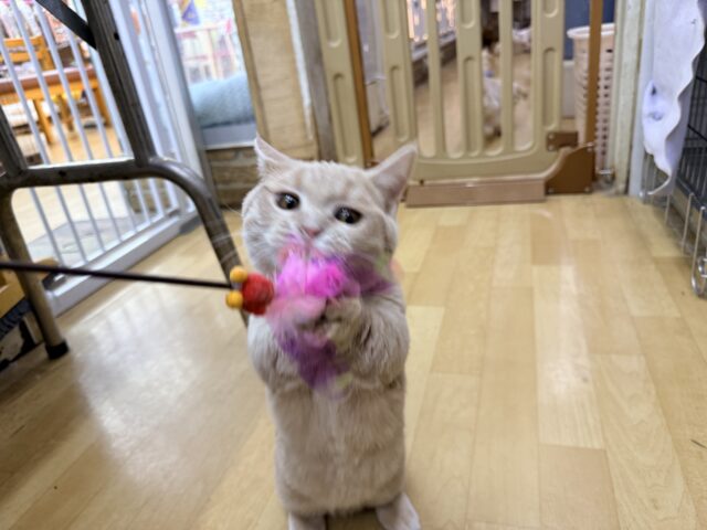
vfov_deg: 56.8
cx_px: 354
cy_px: 265
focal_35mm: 24
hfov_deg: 71.6
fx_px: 490
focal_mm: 6.76
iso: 200
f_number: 1.78
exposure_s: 1/50
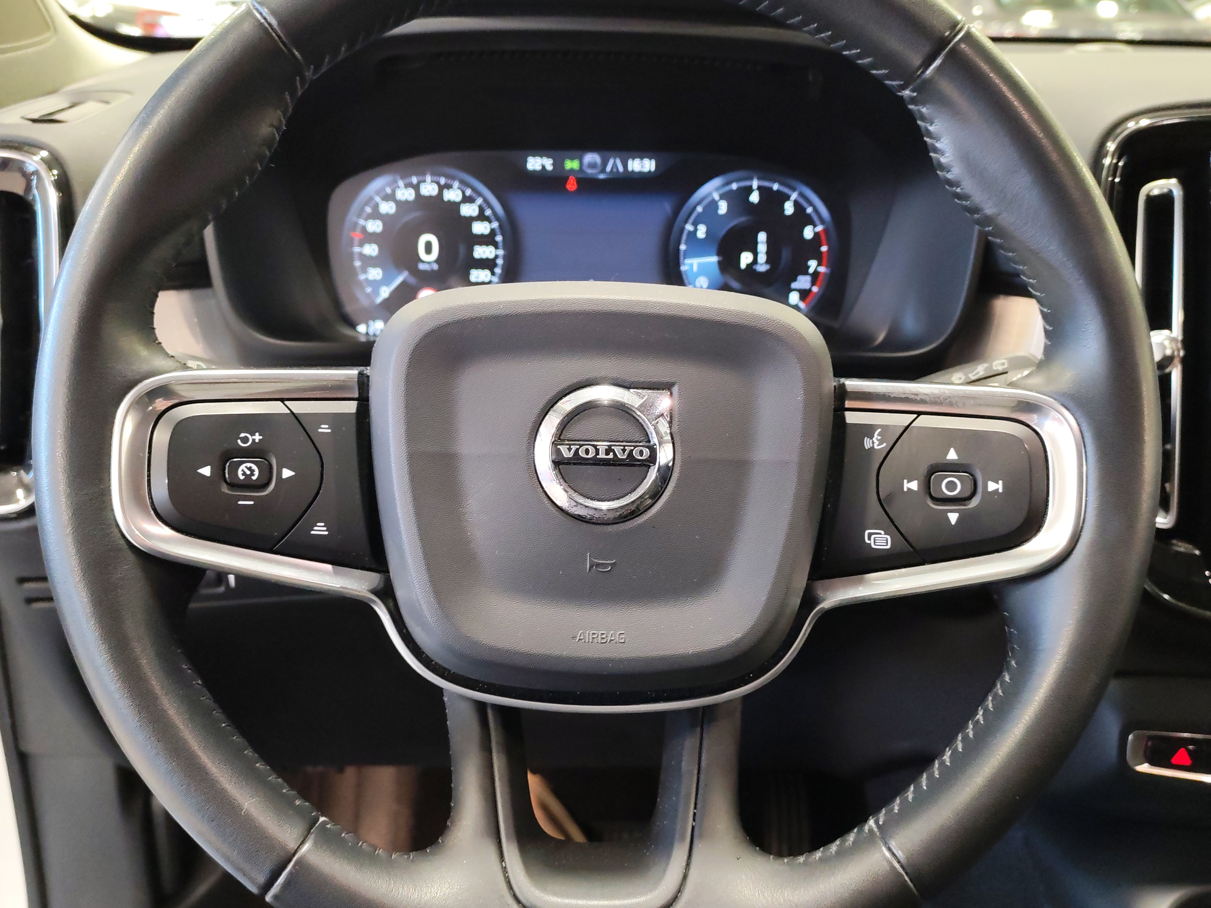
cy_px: 454
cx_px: 606
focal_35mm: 35
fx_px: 1224
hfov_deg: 52.6
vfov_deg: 40.7
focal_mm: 6.12
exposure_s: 1/50
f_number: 1.9
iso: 1600
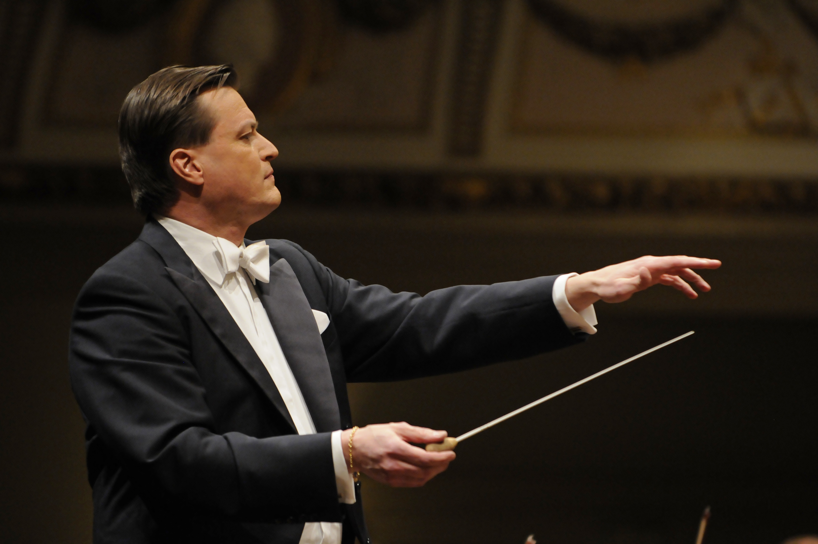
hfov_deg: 6.9
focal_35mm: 300
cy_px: 272
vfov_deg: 4.6
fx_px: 6808
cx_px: 409
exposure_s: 1/200
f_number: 3.2
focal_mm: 200
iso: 1600
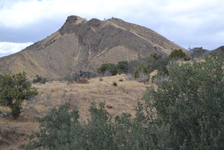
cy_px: 75
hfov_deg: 24.6
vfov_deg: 16.6
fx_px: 513
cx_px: 112
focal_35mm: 82
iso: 100
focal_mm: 55
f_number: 6.3
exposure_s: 1/160
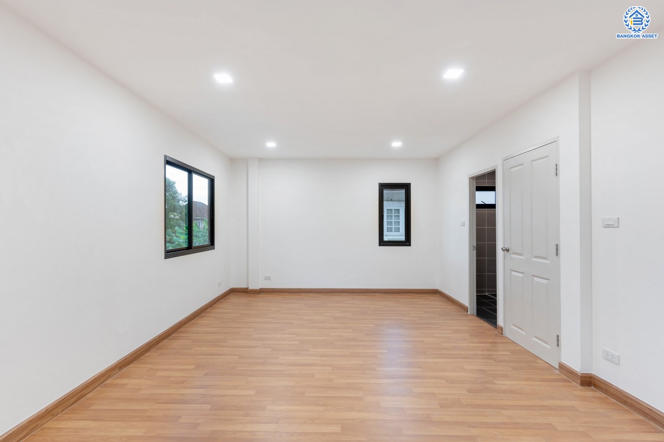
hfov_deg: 98.6
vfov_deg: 75.4
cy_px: 221
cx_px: 332
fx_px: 286
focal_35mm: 16
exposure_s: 1/5
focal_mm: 15.5
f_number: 5.6
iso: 100
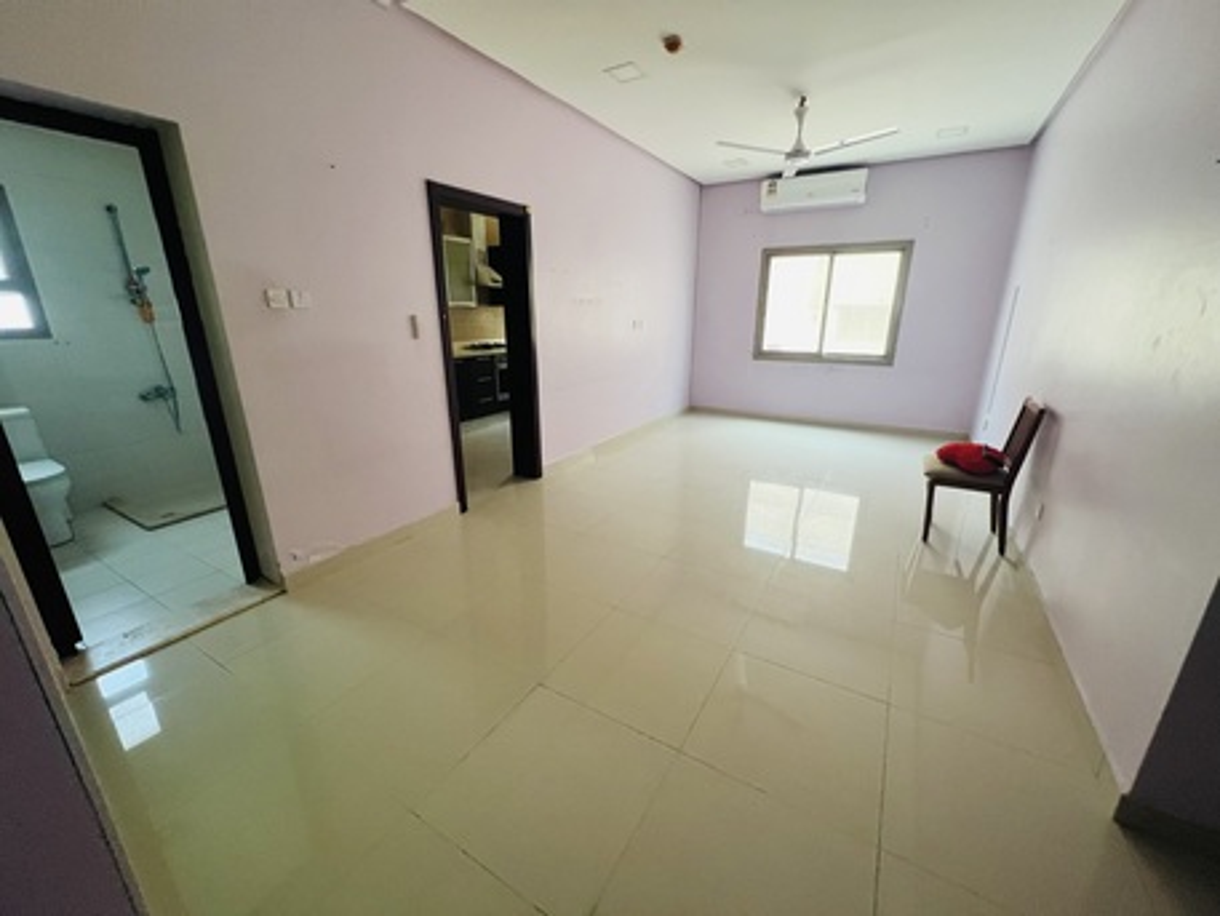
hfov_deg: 106.2
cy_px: 458
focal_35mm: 13
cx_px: 610
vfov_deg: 89.9
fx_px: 458
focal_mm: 1.57
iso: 250
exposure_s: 1/83
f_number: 1.8
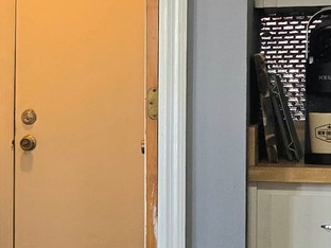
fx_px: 1128
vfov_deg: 12.5
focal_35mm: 118
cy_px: 150
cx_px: -328
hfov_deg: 14.1
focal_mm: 6.3
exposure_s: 1/120
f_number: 1.7
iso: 160
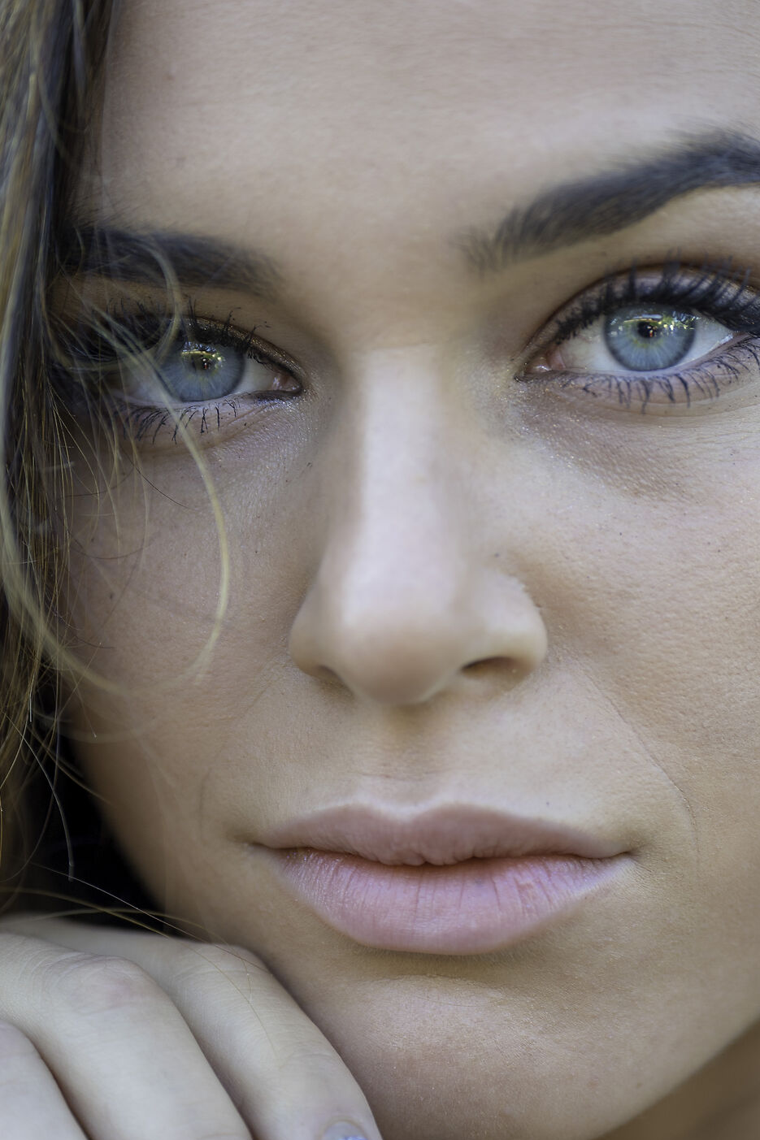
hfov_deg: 5.9
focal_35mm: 231
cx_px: 449
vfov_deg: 8.9
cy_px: 519
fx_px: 7316
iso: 100
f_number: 2.8
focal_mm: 135
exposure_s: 1/160
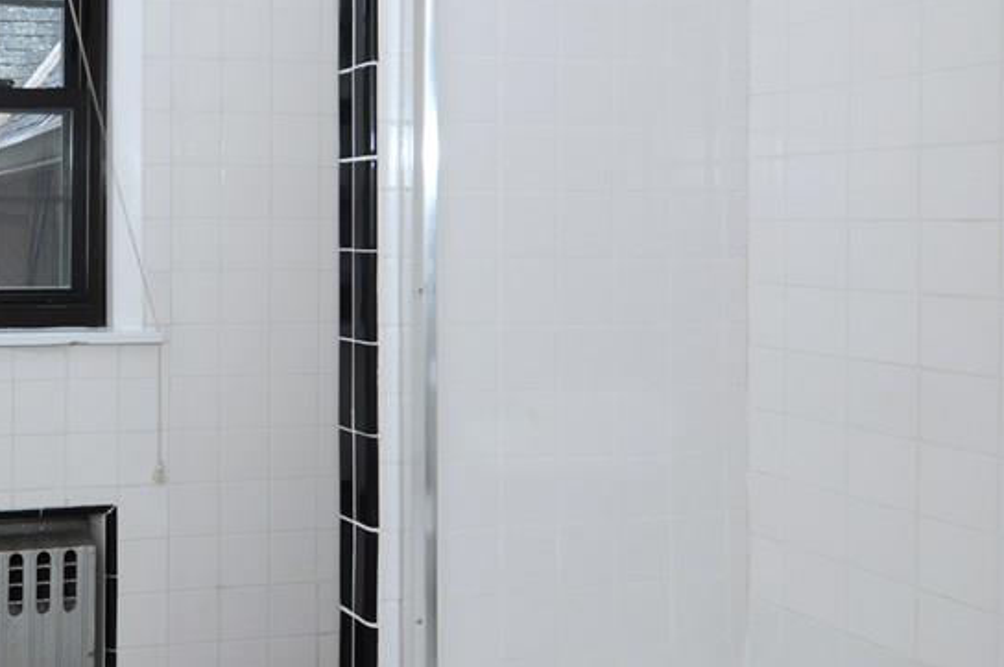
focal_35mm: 36
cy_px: 246
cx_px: 22
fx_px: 1003
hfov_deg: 45.7
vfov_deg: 36.5
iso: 250
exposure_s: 1/60
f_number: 11
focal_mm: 12
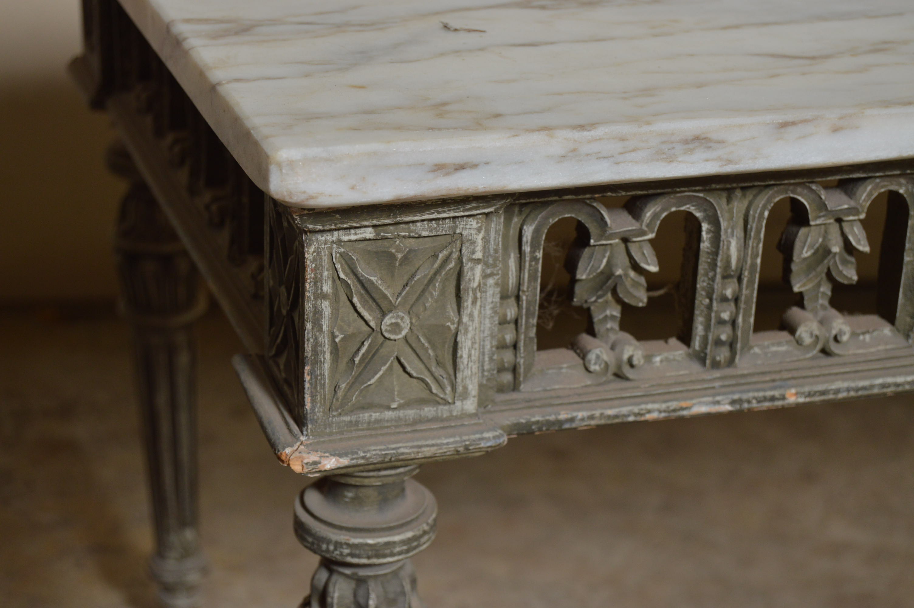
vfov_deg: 16.5
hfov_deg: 24.6
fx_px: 2093
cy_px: 304
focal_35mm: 82
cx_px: 457
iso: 400
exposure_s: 1/80
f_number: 6.3
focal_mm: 55
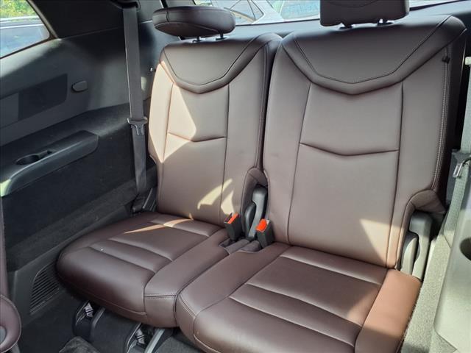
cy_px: 176
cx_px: 236
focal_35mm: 27
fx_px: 367
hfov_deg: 65.3
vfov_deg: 51.4
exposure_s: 1/40
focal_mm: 3.58
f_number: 1.9
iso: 125
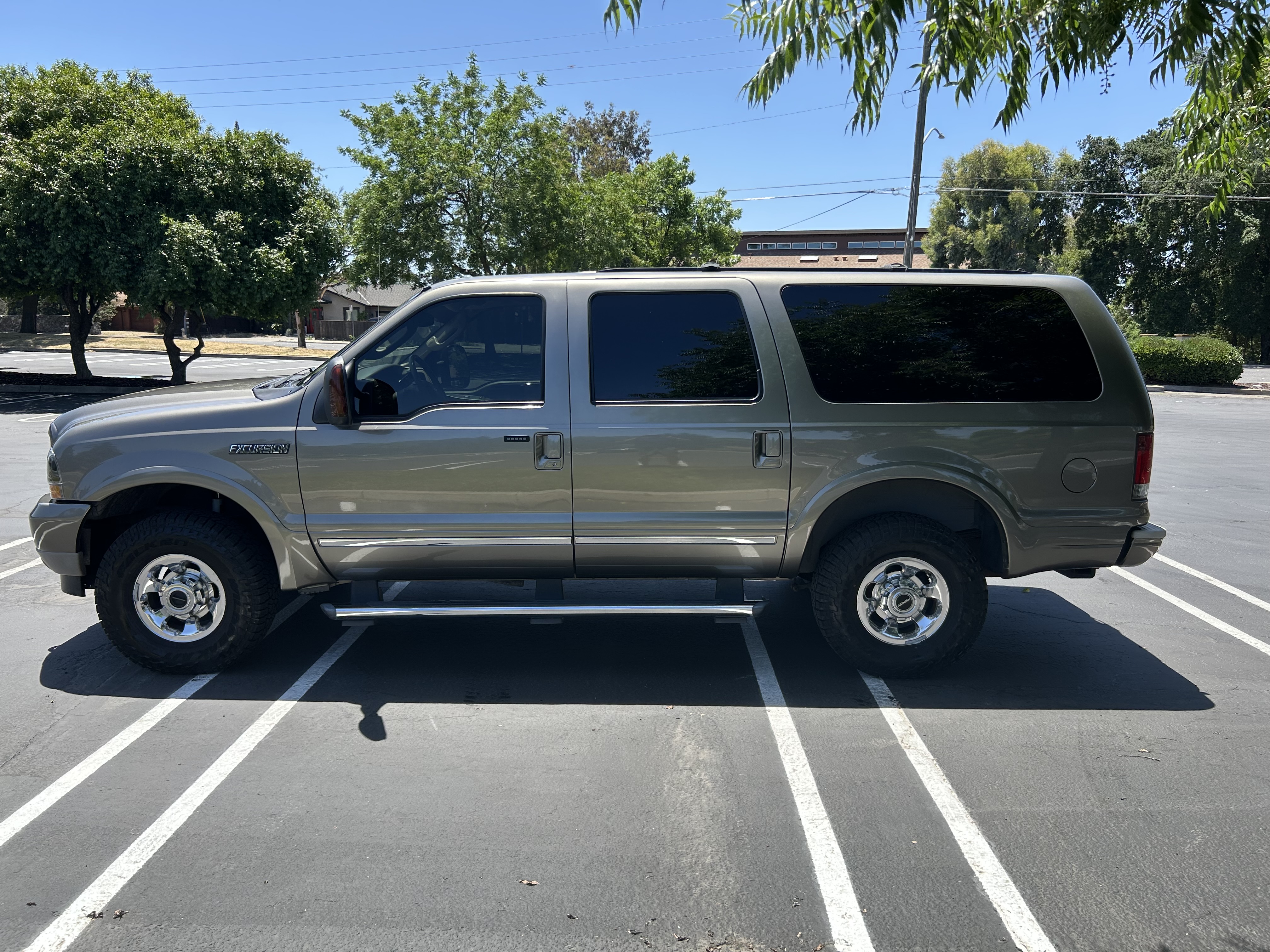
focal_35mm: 26
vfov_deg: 53.1
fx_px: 954
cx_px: 635
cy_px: 476
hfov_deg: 67.3
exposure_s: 1/1724
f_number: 1.5
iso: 50
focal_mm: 5.7
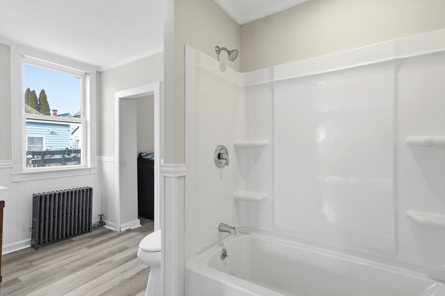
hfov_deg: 95.1
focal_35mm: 16
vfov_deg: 71.9
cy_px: 148
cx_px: 222
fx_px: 204
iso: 800
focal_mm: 11
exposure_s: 1/640
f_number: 7.1
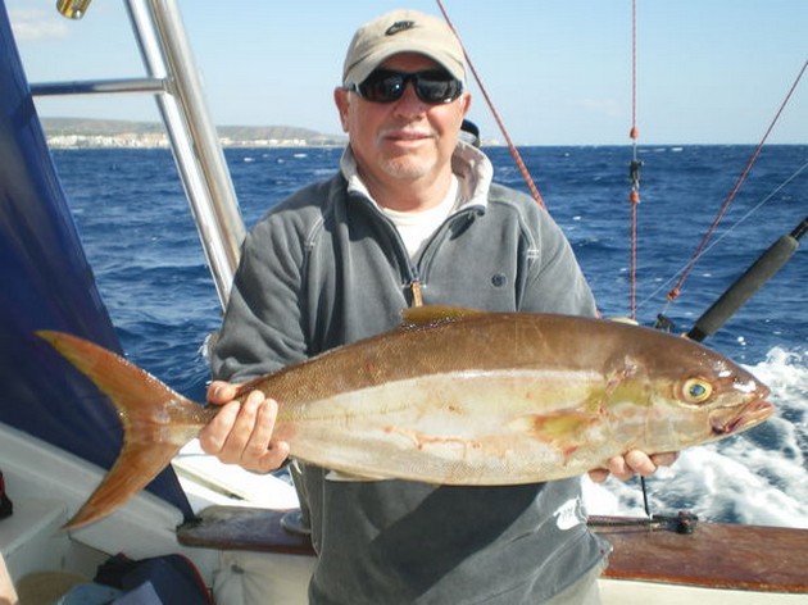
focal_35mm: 48
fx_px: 1120
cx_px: 404
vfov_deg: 30.2
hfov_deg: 39.7
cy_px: 302
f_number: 5.2
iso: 50
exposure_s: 1/200
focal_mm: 8.4
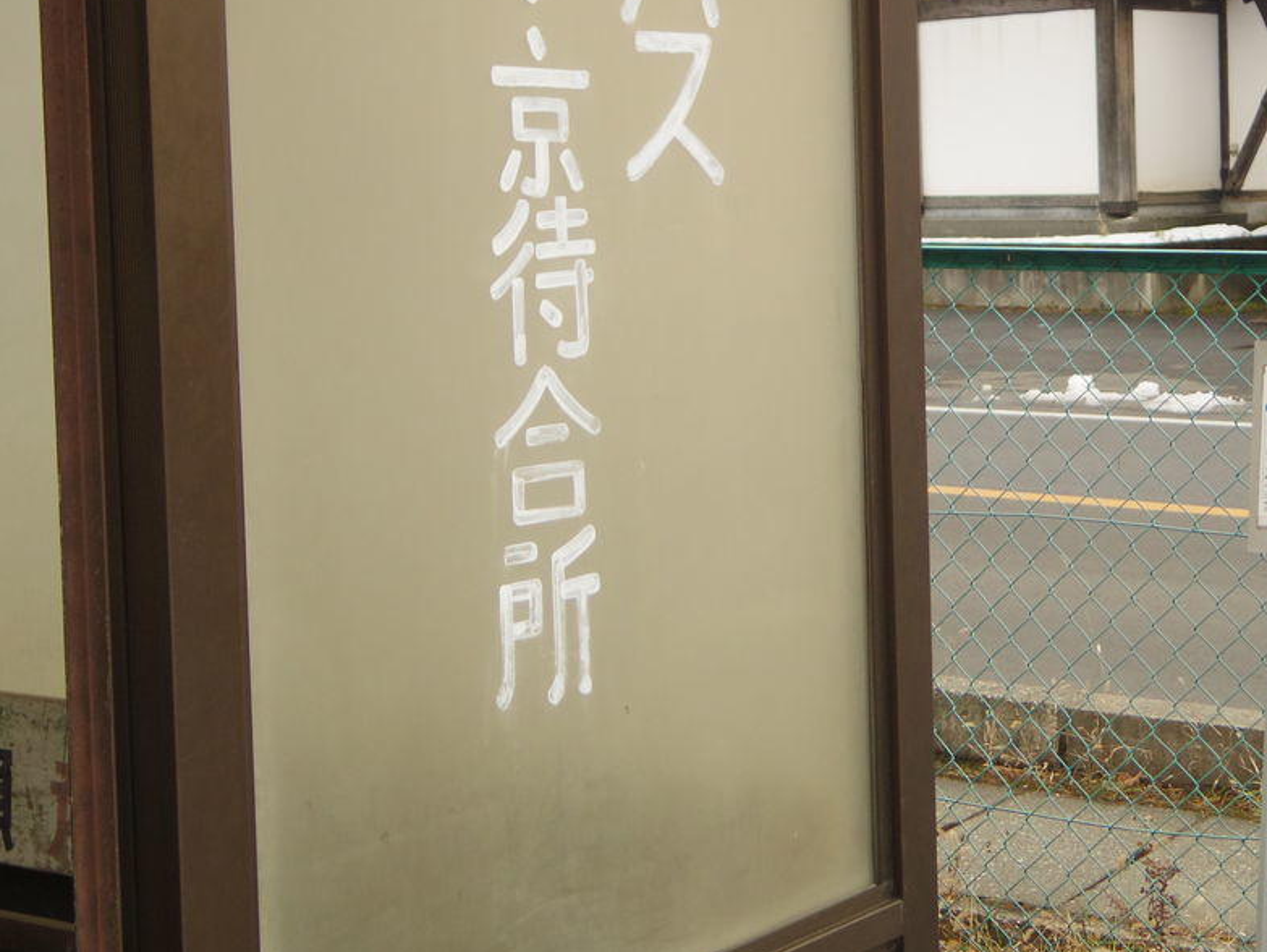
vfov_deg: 20.4
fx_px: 2637
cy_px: 290
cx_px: 943
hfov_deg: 26.7
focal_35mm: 72
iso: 250
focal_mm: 8.5
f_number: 1.9
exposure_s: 1/1600
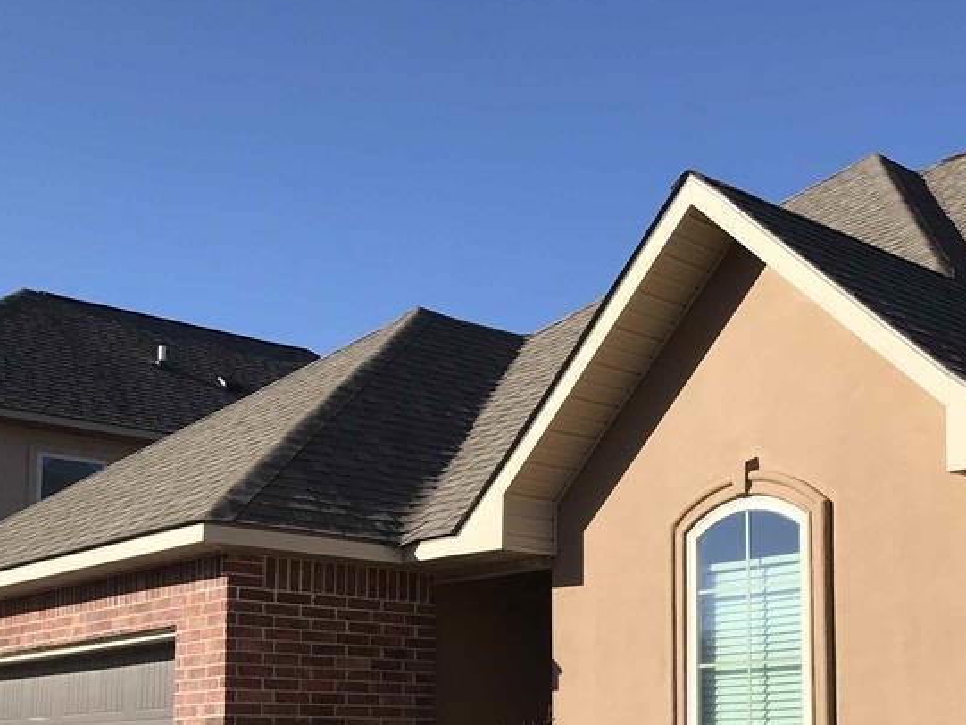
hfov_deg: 35.1
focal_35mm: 53
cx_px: 764
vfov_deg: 26.7
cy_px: 645
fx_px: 1479
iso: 20
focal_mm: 3.99
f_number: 1.8
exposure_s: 1/2336
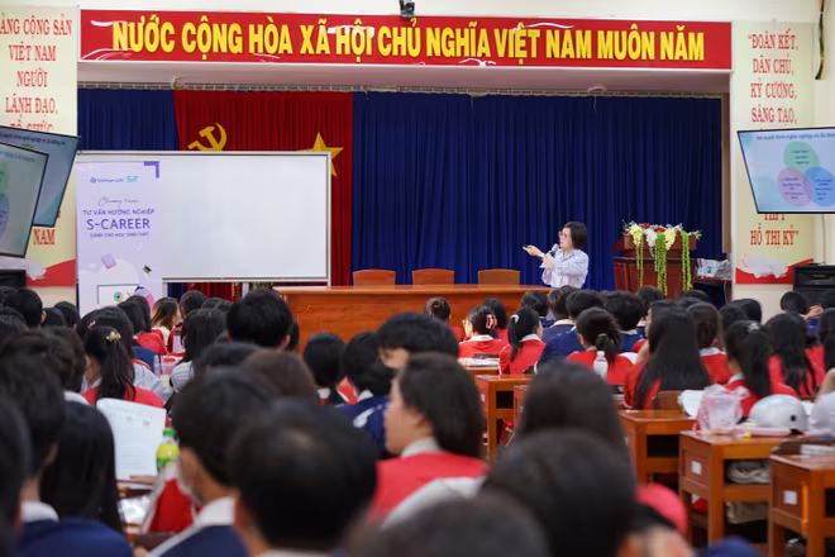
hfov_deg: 23.9
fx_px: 1971
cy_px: 278
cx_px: 418
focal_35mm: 85
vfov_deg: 16.1
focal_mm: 85
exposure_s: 1/160
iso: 2000
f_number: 4
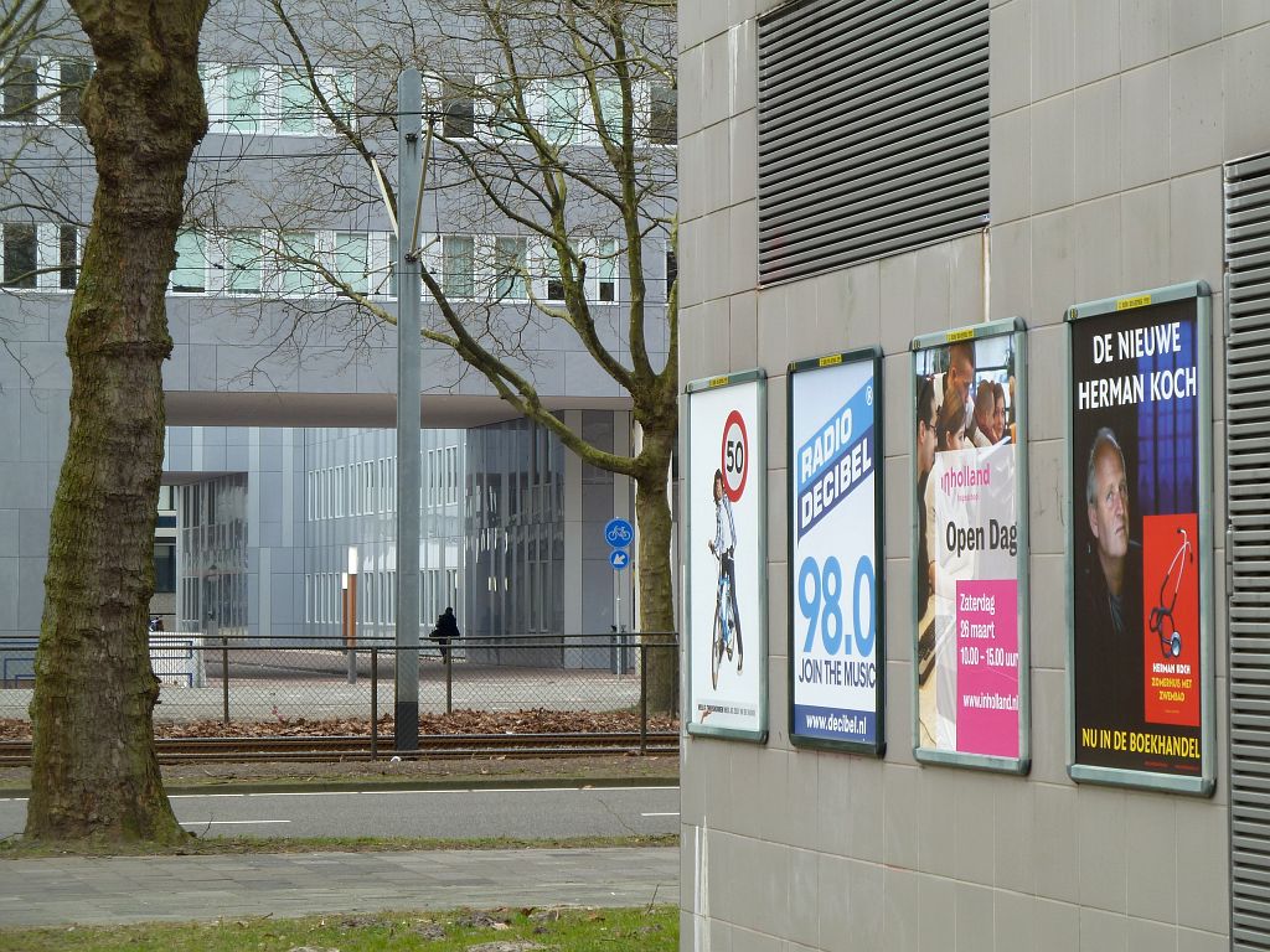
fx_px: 3816
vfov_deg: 14.2
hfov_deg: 18.9
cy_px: 476
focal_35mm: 104
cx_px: 635
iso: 80
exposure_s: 1/125
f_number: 4.3
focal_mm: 17
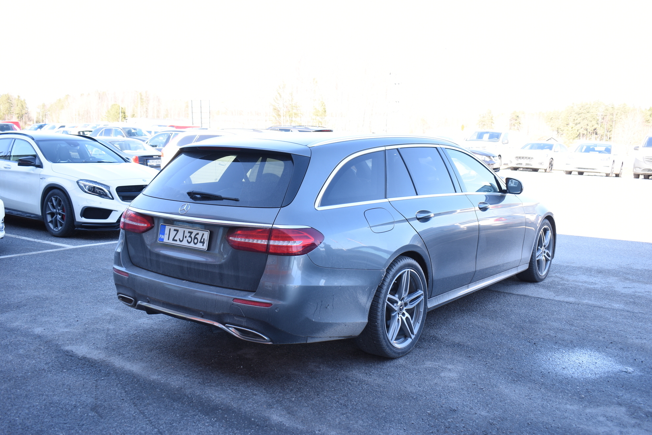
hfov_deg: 55.1
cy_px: 218
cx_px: 326
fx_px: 625
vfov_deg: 38.4
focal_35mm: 34
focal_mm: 23
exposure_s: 1/45
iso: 100
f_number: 5.6
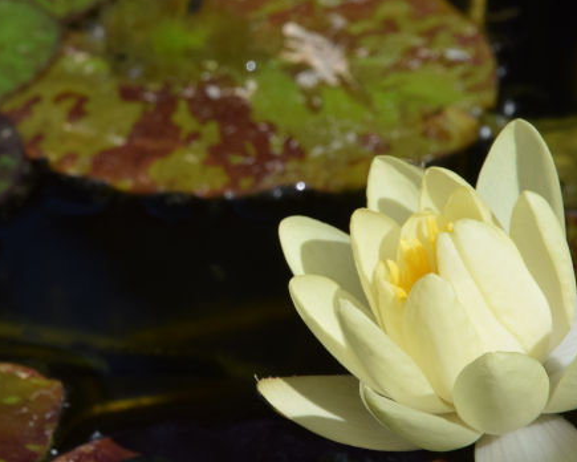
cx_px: 66
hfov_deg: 6.5
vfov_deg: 5.2
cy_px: 101
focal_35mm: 297
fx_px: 5075
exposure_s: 1/320
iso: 100
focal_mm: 85
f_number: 9
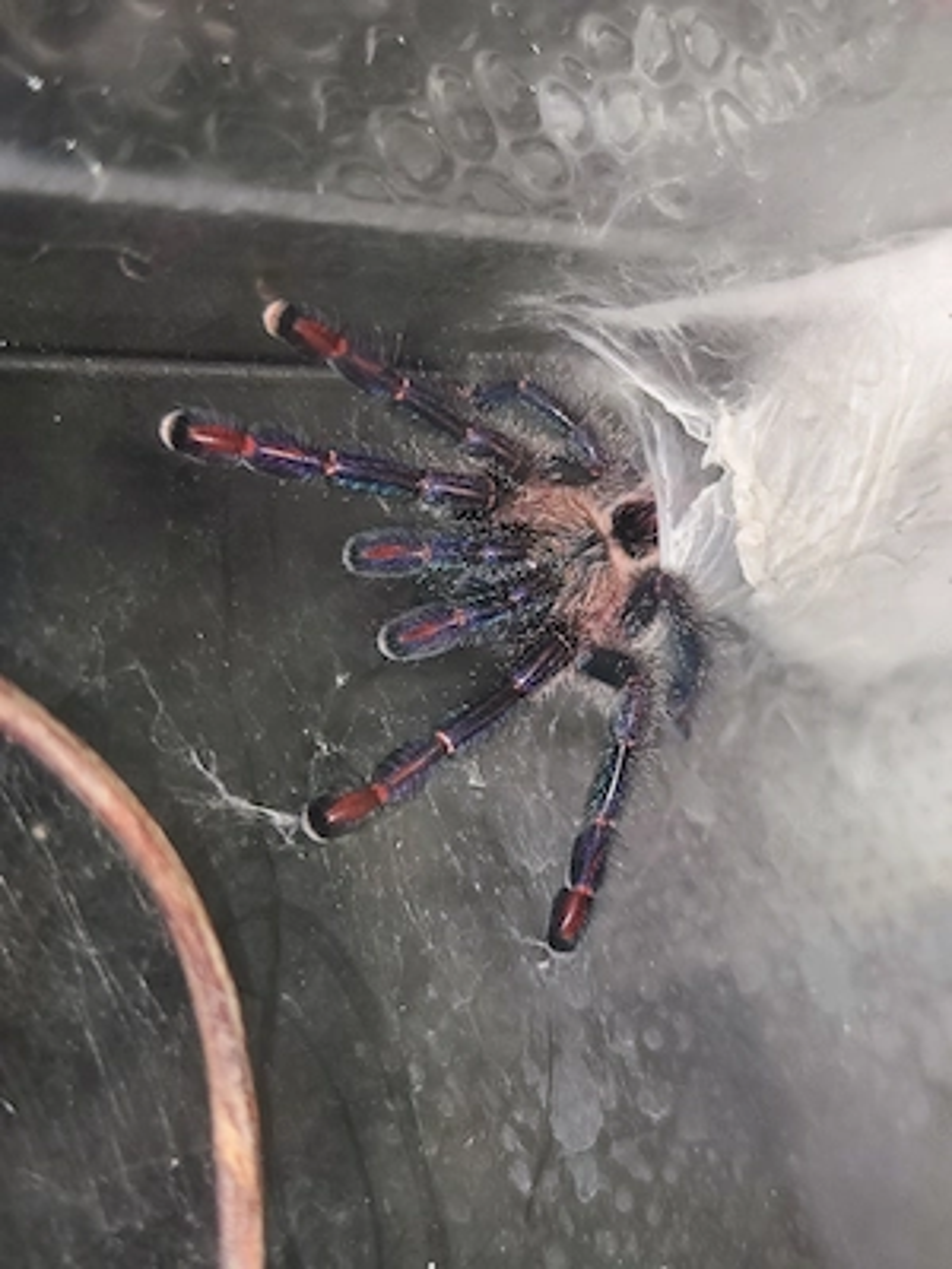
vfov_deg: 73.9
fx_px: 843
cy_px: 634
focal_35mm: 23
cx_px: 476
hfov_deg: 58.9
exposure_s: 1/100
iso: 1280
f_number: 1.69
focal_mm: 7.01
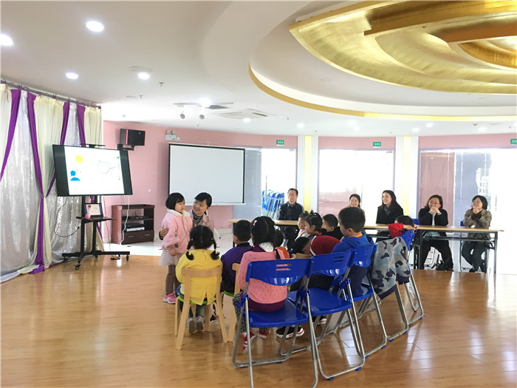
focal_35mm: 29
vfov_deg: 48.2
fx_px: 433
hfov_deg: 61.7
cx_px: 258
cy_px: 194
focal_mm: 4.15
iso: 200
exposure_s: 1/25
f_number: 2.2
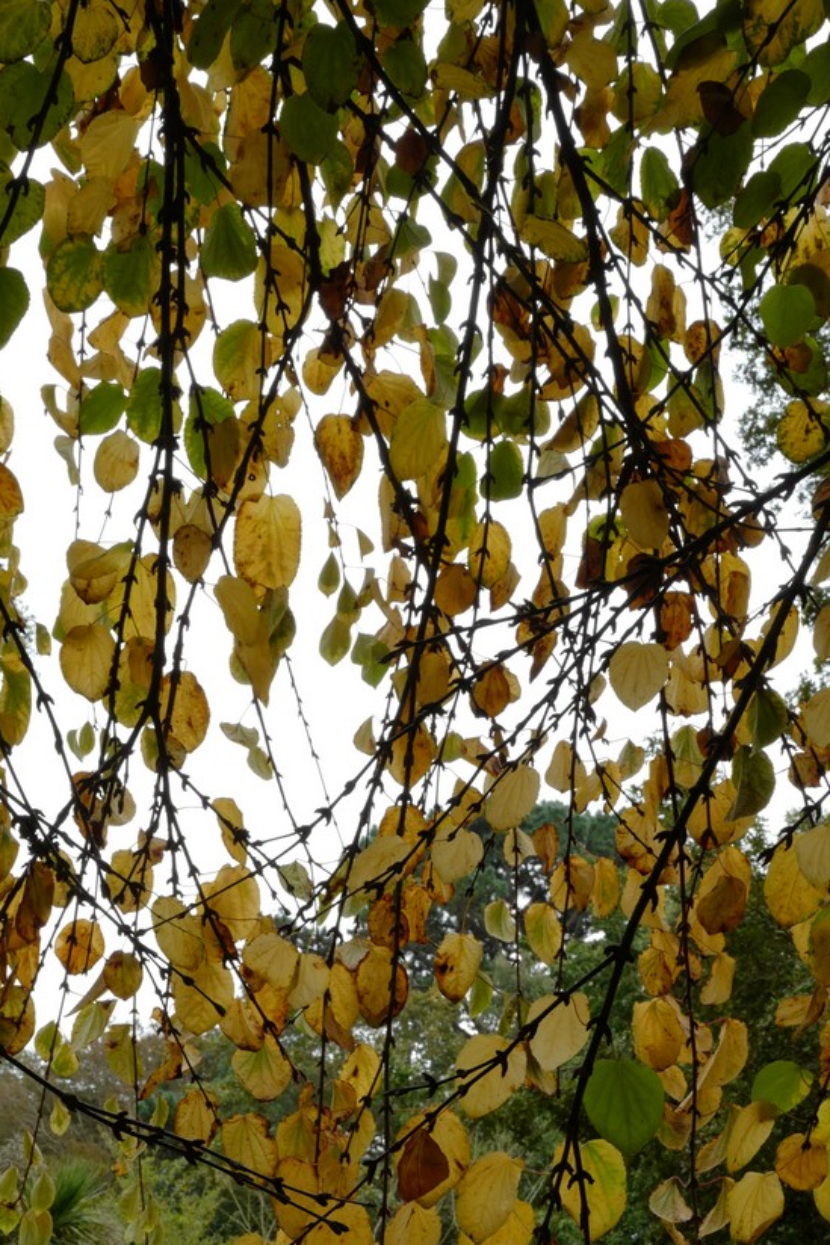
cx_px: 319
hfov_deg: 26.4
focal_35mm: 51
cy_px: 1100
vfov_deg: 36.7
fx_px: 1764
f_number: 16
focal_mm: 28
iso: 800
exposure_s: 1/100
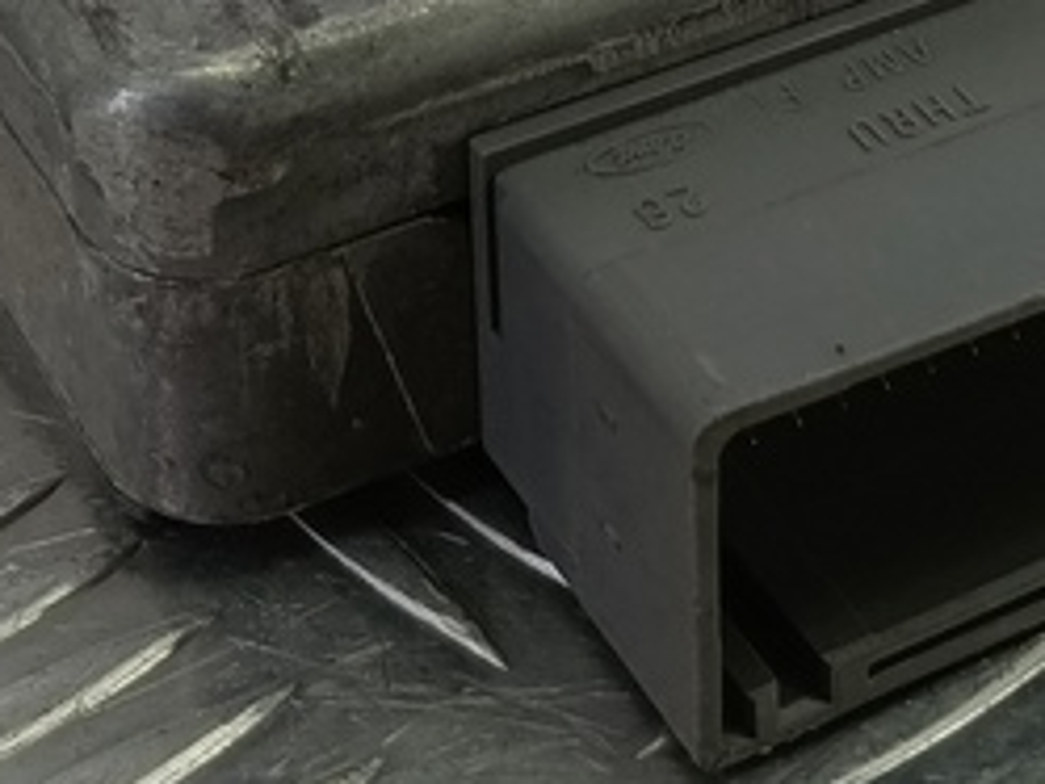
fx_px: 3353
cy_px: -268
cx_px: 776
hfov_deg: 17.6
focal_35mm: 111
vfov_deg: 12.9
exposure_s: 1/100
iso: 119
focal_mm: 4.11
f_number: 1.6
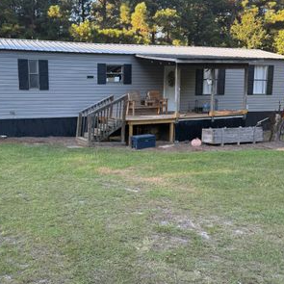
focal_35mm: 36
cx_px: 89
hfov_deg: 45.2
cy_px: 143
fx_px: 334
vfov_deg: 46.0
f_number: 1.78
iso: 100
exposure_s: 1/365
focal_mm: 6.76
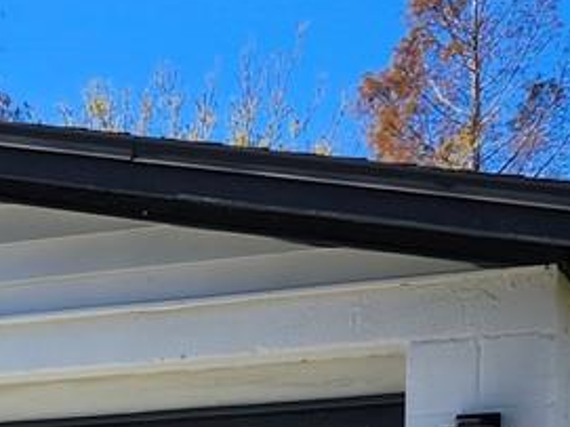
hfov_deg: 13.0
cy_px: 846
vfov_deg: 10.1
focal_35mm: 136
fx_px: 2238
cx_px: -475
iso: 25
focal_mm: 5.54
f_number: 1.8
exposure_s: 1/1290
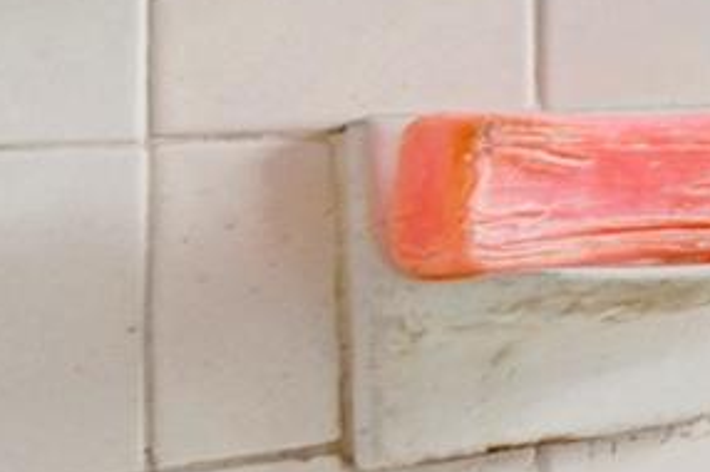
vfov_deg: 14.9
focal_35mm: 91
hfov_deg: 9.5
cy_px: 309
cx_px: 2487
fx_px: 1800
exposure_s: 1/6
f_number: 8
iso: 100
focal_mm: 8.5
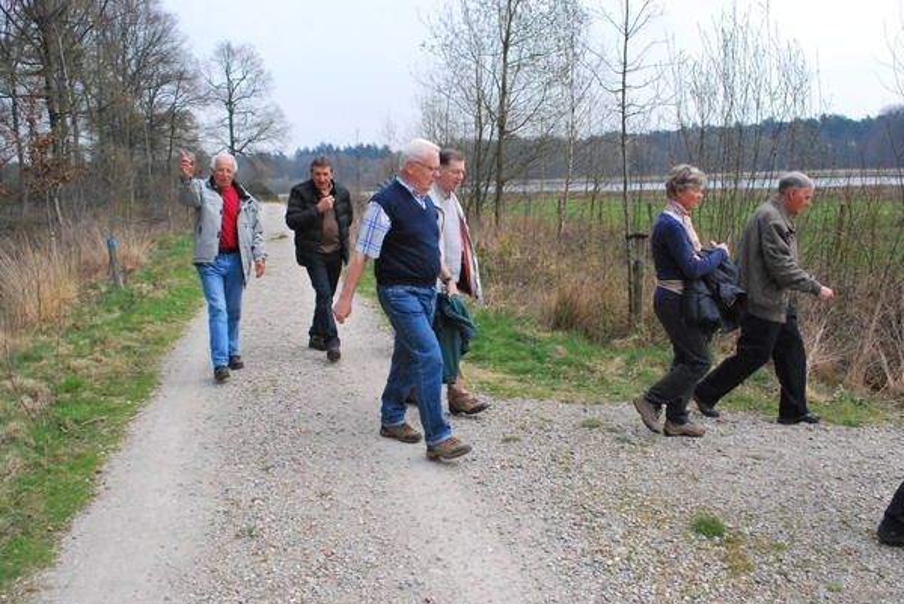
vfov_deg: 43.7
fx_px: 754
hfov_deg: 61.9
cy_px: 302
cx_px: 452
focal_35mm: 30
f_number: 13
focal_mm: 20
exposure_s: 1/640
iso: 1600
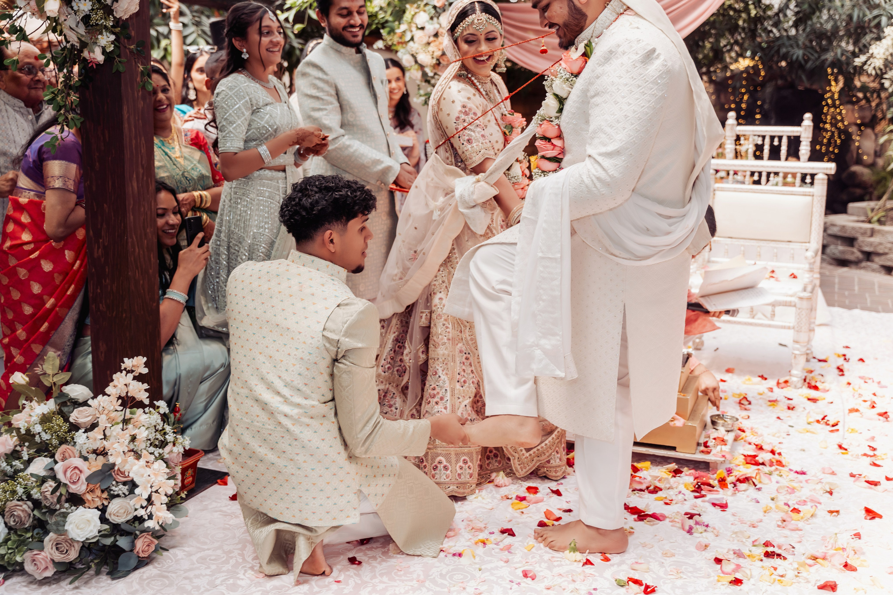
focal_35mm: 38
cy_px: 298
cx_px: 446
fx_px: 950
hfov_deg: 50.3
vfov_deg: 34.8
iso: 100
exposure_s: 1/250
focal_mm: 38.3
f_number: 2.8
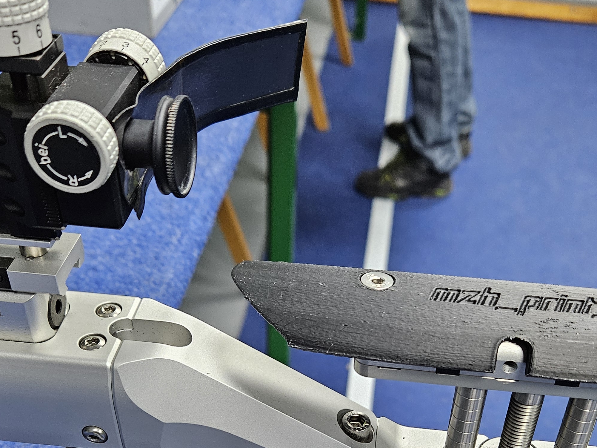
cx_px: 335
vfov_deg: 30.4
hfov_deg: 41.2
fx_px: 793
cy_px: 387
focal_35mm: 46
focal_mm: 5.4
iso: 1000
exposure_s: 1/100
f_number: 1.8
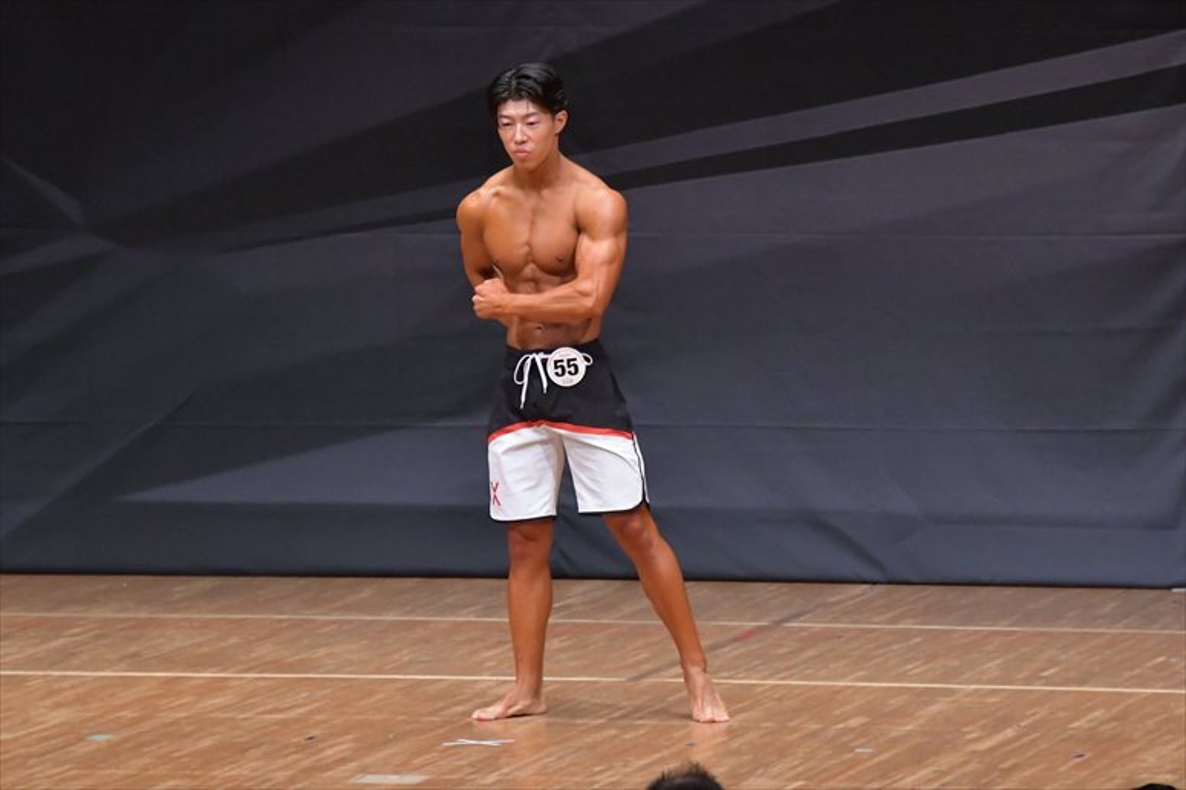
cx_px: 593
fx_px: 9385
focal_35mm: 285
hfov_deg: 7.2
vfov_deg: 4.8
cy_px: 395
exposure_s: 1/400
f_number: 5.6
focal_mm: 190
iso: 6400
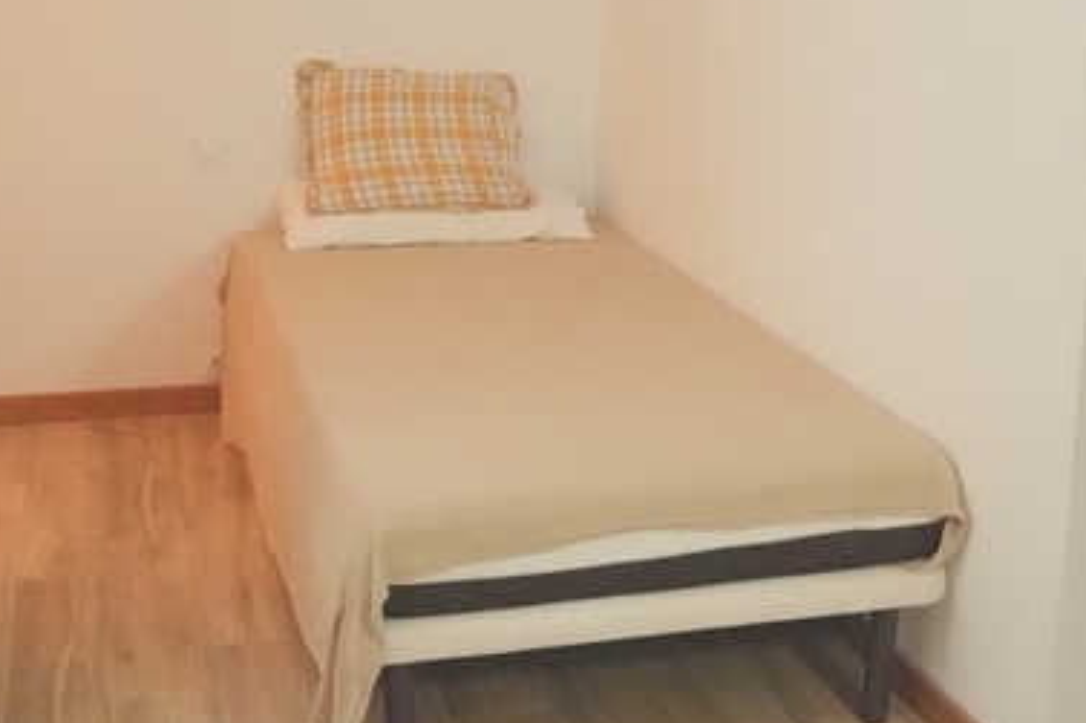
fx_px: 1658
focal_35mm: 55
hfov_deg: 36.2
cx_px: 508
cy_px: 184
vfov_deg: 24.3
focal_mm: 18
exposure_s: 1/250
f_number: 8
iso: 12800
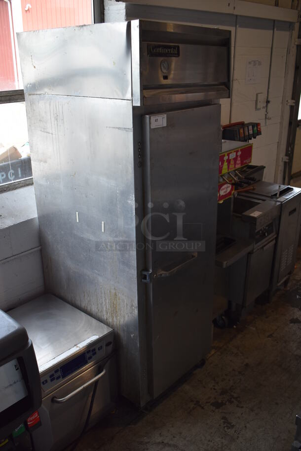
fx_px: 432
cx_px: 150
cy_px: 226
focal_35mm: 34
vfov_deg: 55.1
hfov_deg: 38.4
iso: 400
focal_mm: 23
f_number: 4
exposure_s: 1/250
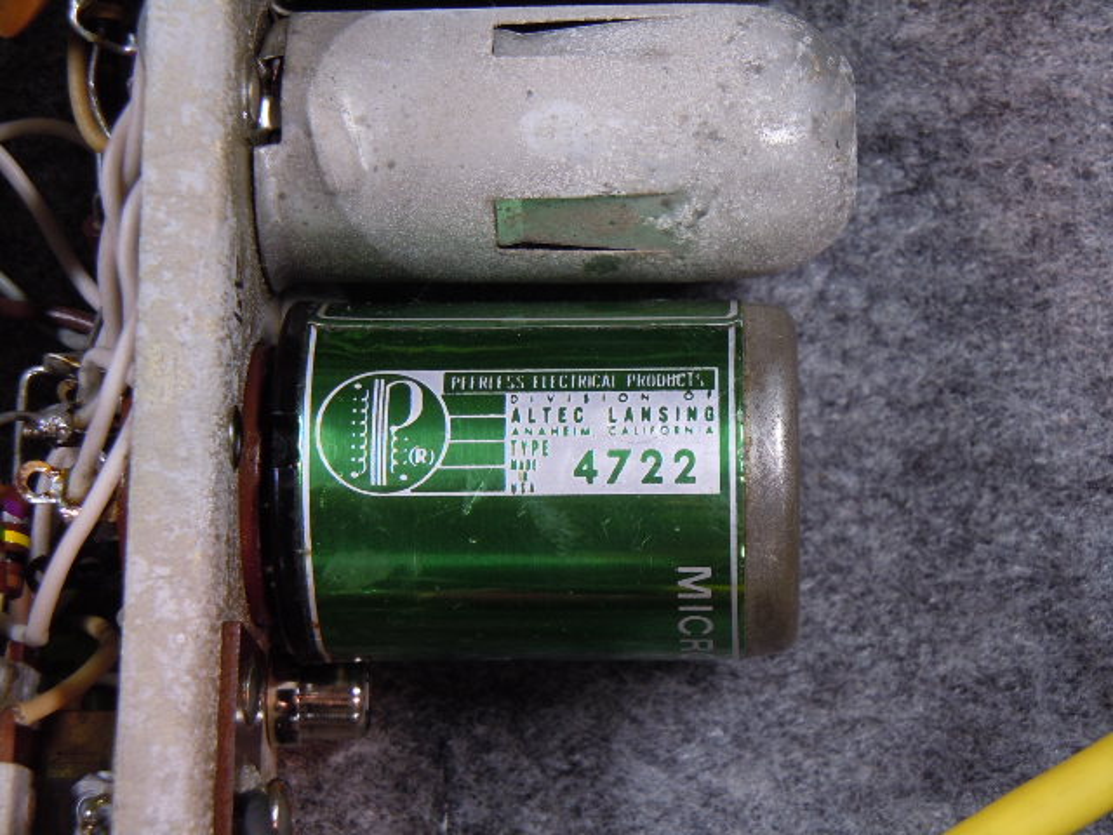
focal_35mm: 102
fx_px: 3280
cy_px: 418
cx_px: 556
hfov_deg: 19.3
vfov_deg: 14.5
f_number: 4.5
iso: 200
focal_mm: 18.3
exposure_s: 1/8
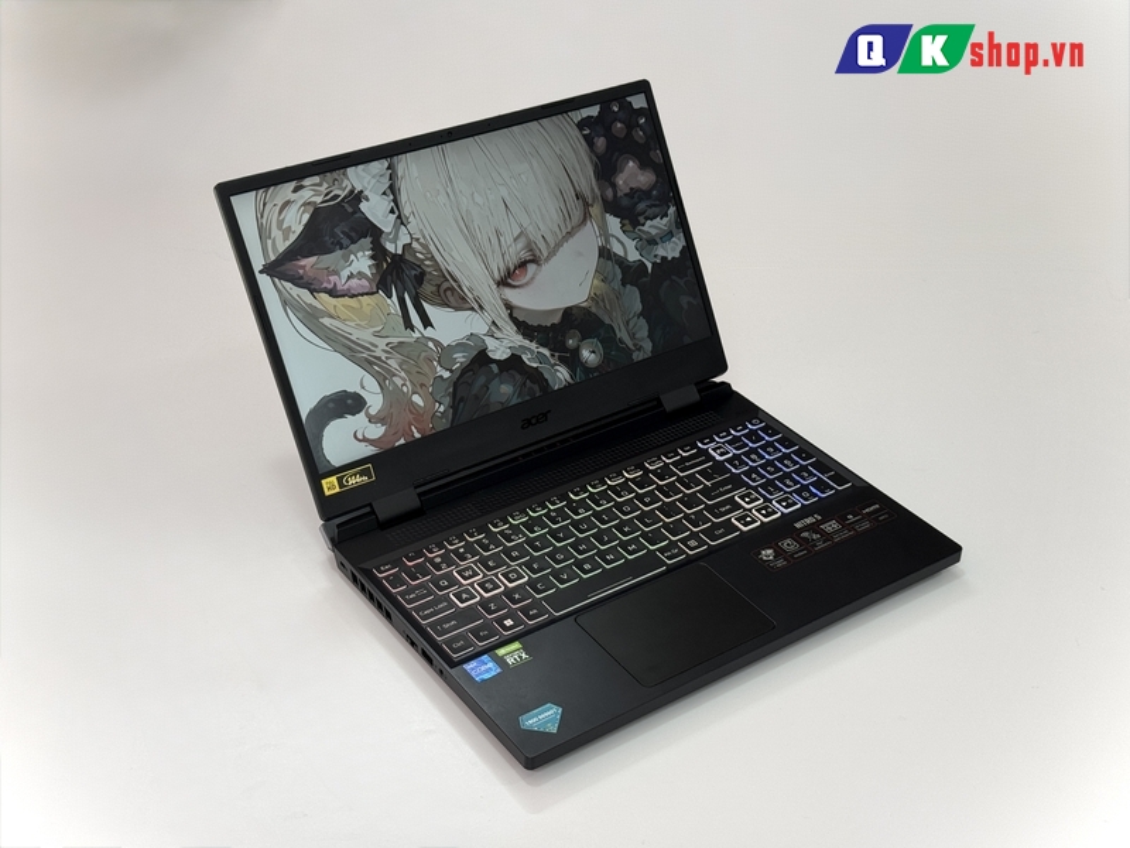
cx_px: 565
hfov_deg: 39.7
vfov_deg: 30.3
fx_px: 1567
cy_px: 424
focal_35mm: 48
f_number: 1.78
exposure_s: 1/121
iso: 50
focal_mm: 6.76
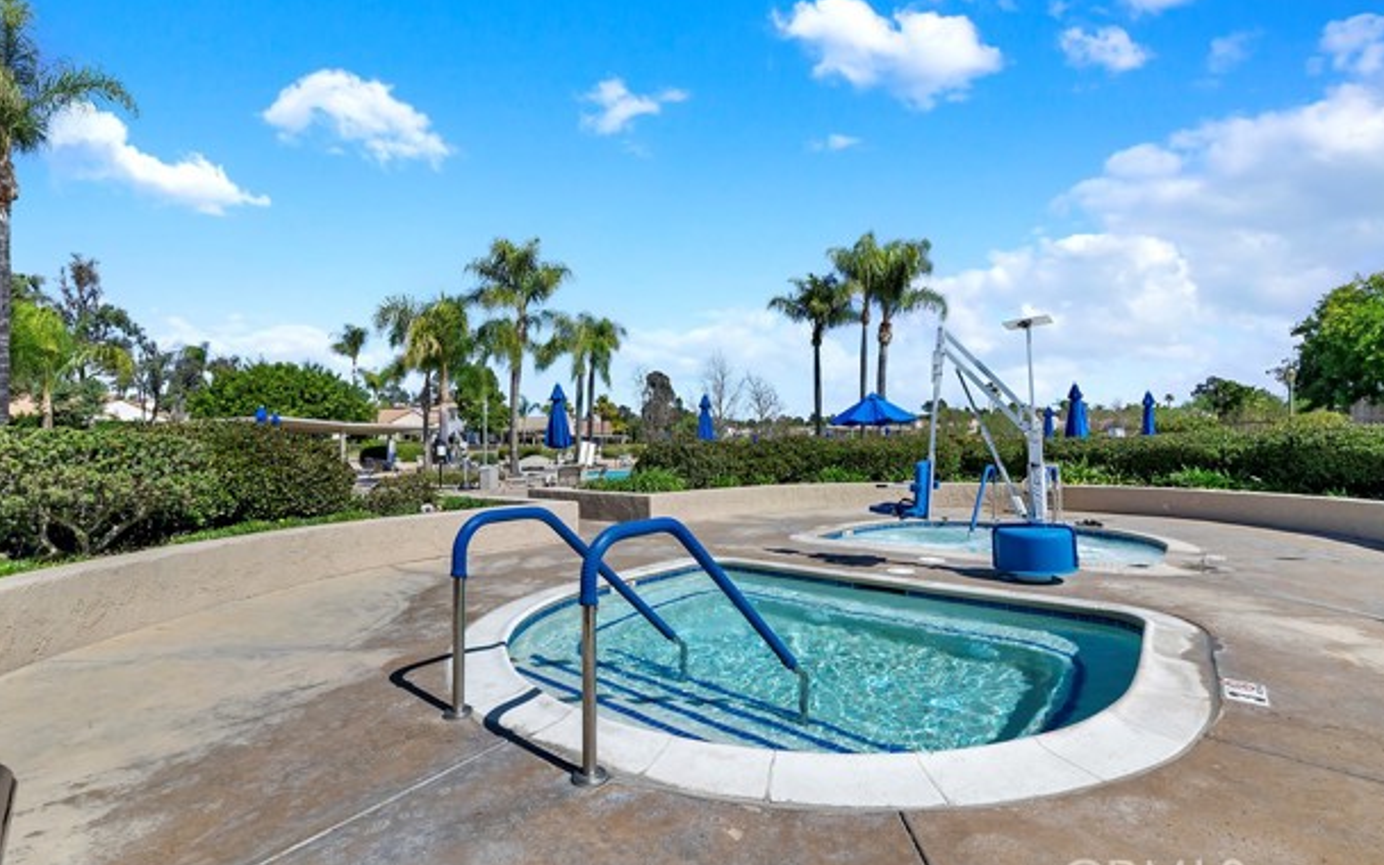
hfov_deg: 101.4
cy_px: 428
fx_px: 566
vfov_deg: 74.8
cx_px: 708
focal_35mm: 15
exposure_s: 1/500
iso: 500
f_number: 20
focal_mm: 14
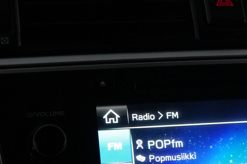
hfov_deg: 17.7
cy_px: 189
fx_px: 777
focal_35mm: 113
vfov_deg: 11.9
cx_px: 234
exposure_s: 1/160
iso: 3200
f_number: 4
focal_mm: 29
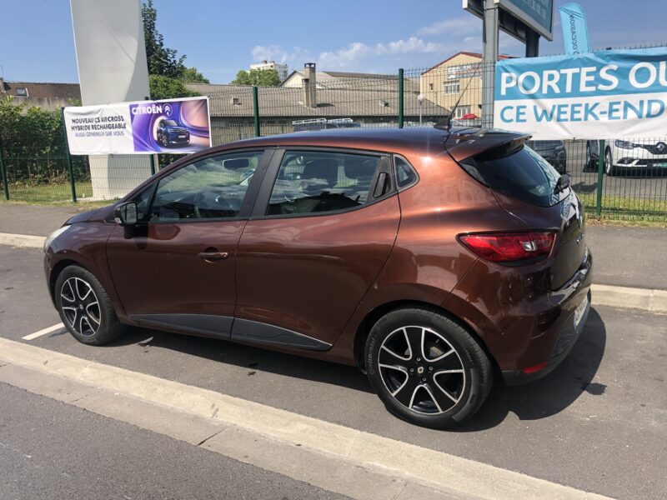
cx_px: 334
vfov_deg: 49.7
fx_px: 540
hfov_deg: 63.4
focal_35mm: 28
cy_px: 250
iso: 20
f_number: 1.8
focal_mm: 4
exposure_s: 1/1600
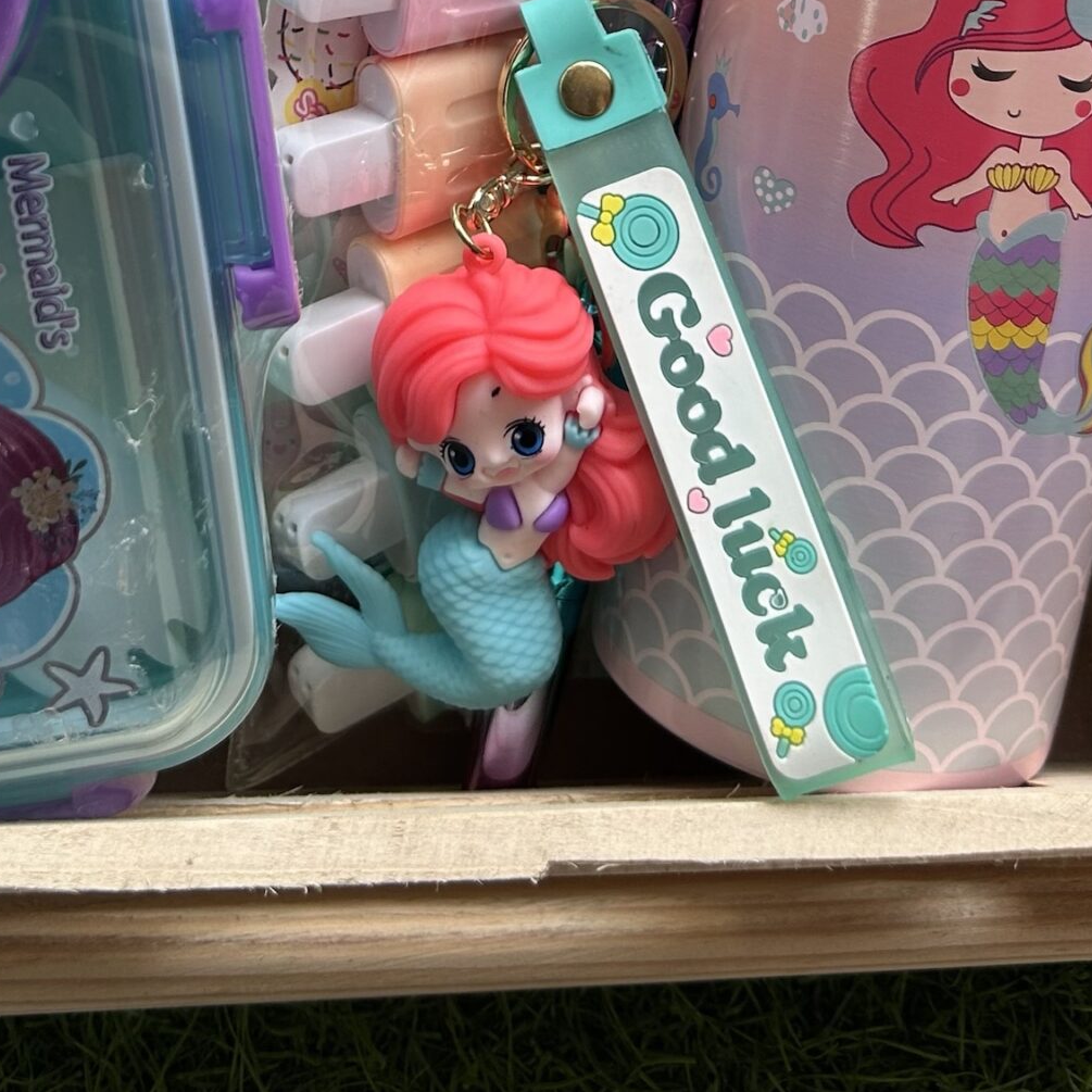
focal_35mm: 61
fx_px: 2177
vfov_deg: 25.3
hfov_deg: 28.1
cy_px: -220
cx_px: 428
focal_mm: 5.7
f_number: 1.5
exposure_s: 1/121
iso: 64
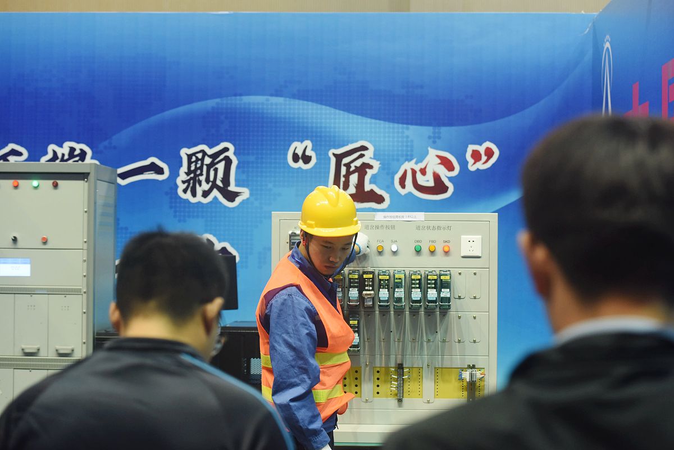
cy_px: 225
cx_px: 337
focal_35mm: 70
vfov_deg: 19.5
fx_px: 1310
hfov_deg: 28.8
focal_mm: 70
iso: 1600
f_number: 5
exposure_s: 1/125
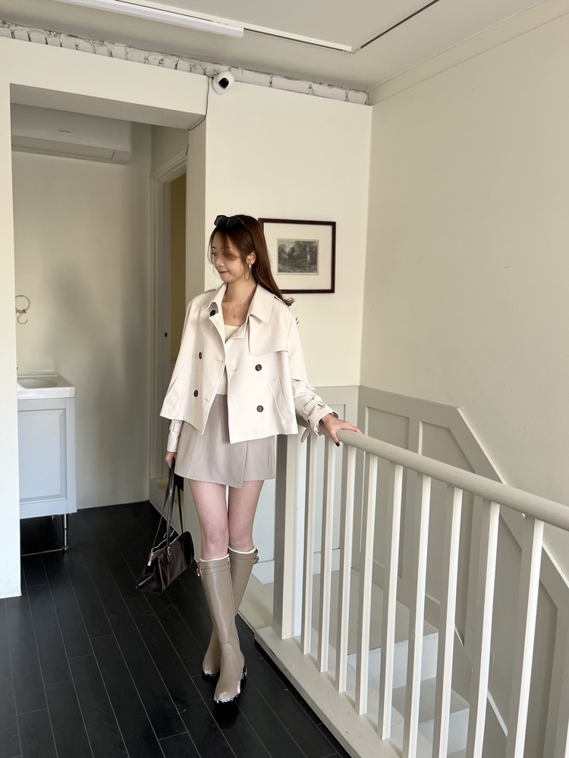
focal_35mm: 26
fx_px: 570
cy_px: 379
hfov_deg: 53.1
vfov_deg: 67.3
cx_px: 284
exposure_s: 1/60
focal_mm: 5.1
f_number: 1.6
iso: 125
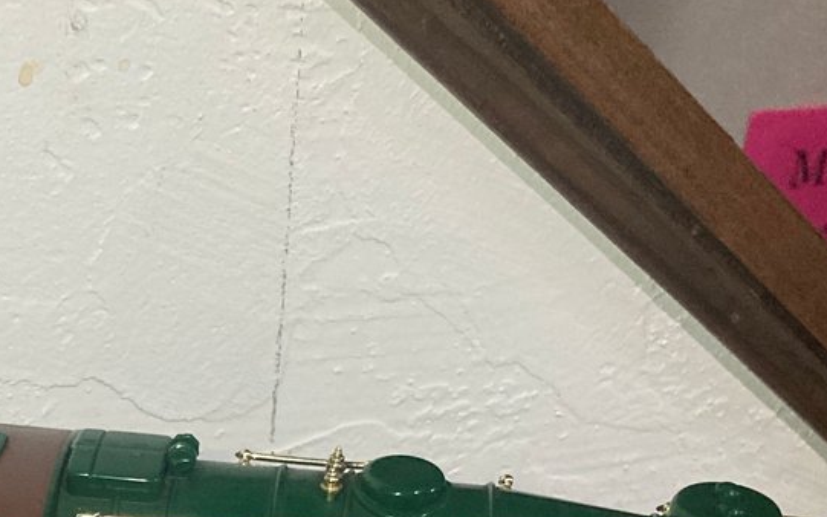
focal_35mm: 83
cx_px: 86
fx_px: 1870
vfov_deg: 14.8
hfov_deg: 24.2
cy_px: 740
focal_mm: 3.99
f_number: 1.8
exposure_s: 1/60
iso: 320
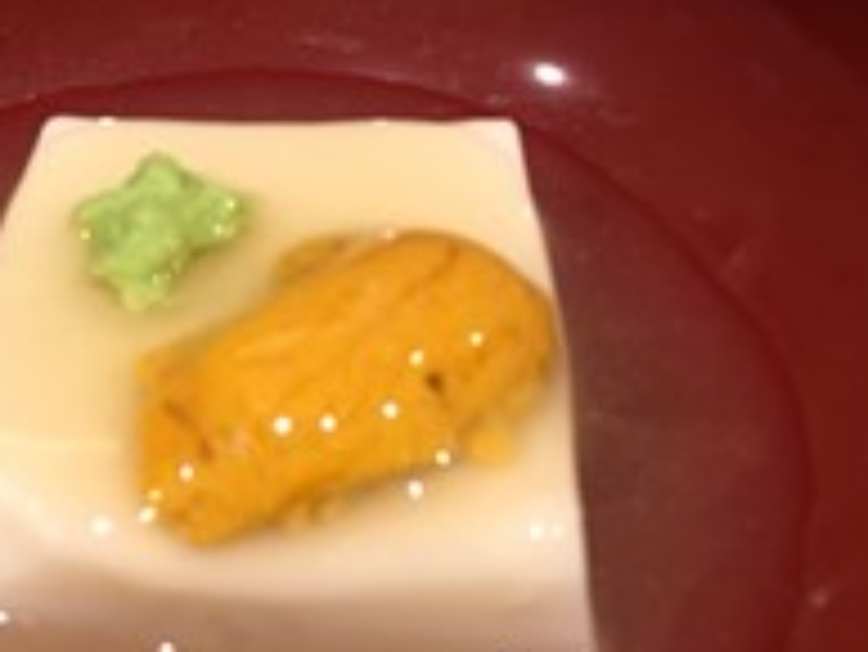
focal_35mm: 60
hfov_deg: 31.7
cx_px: 243
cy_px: 373
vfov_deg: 24.4
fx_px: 1505
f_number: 2.2
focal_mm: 4.15
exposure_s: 1/15
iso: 100
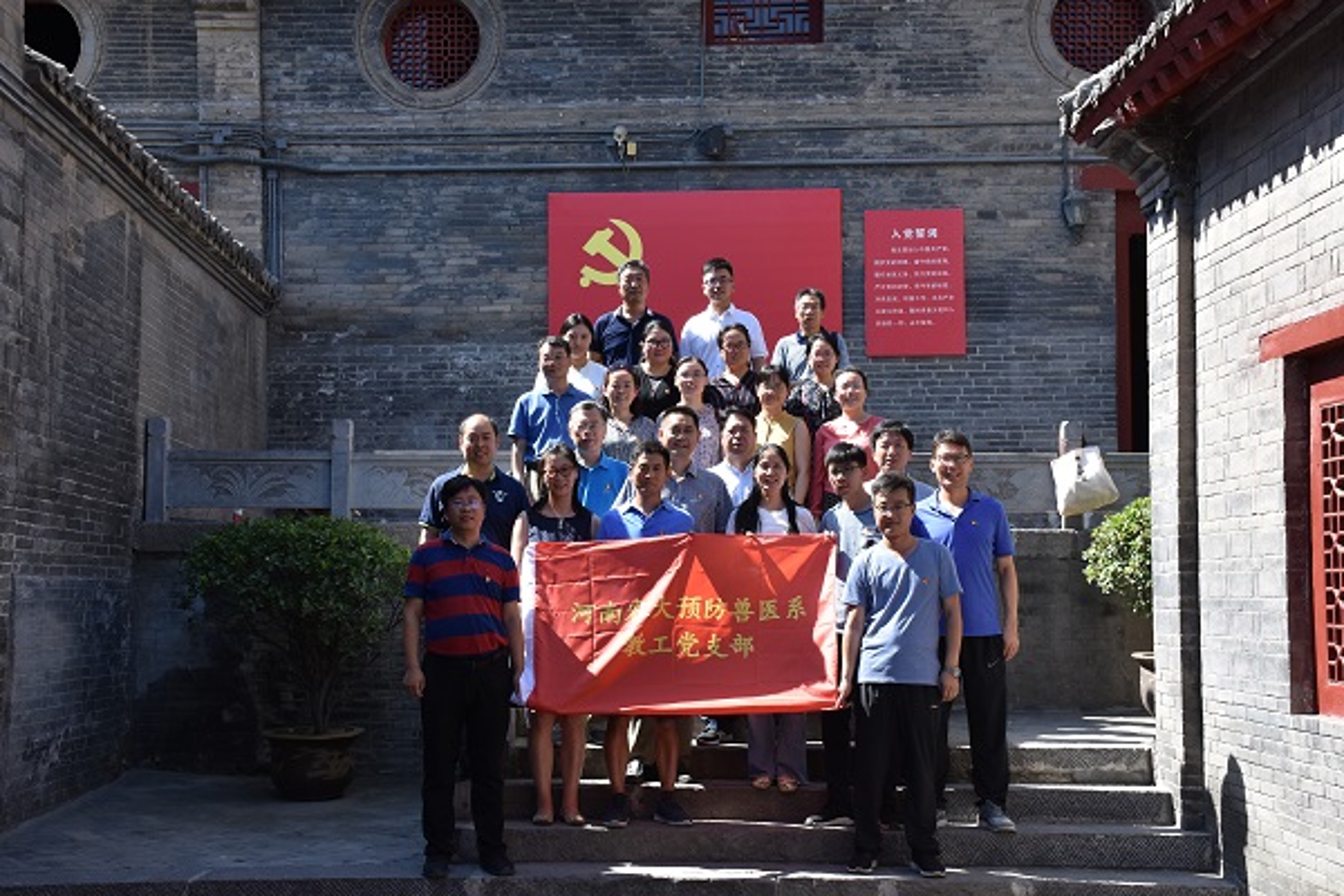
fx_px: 1792
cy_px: 448
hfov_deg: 41.1
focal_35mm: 48
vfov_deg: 28.1
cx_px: 672
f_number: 8
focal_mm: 32
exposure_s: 1/500
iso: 500
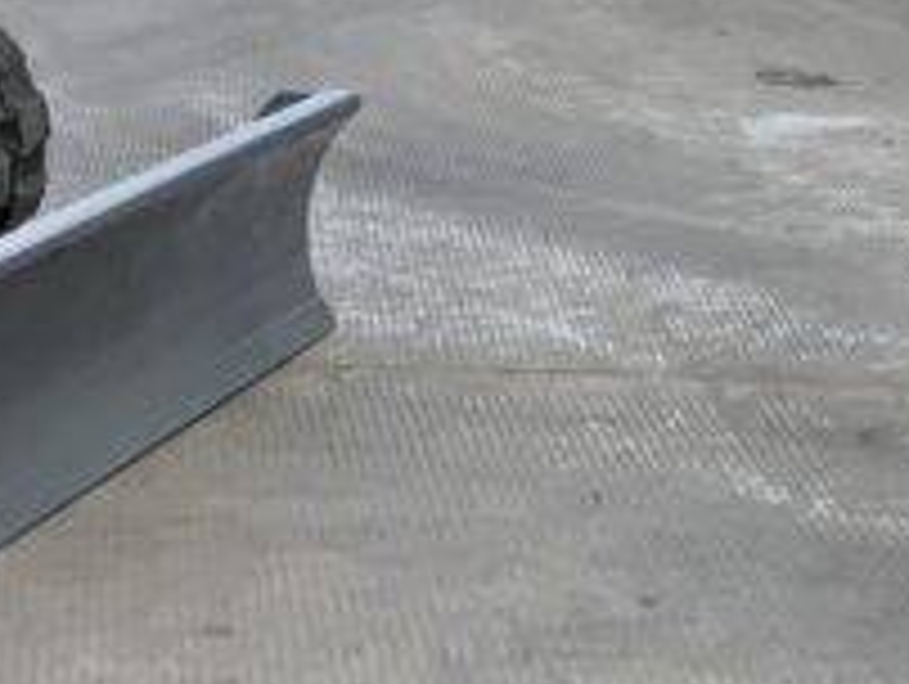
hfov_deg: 13.4
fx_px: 3865
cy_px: -612
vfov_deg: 9.5
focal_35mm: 147
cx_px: 324
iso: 16
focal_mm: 3
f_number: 1.8
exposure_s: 1/1786
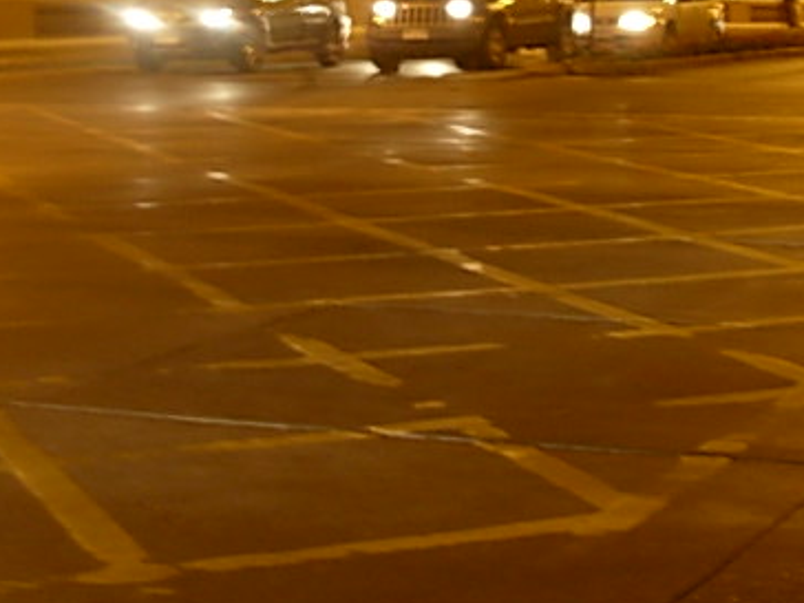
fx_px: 2485
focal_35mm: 107
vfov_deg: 13.7
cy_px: 15
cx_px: 521
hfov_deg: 18.3
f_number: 2.9
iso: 51
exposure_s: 1/2
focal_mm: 6.3
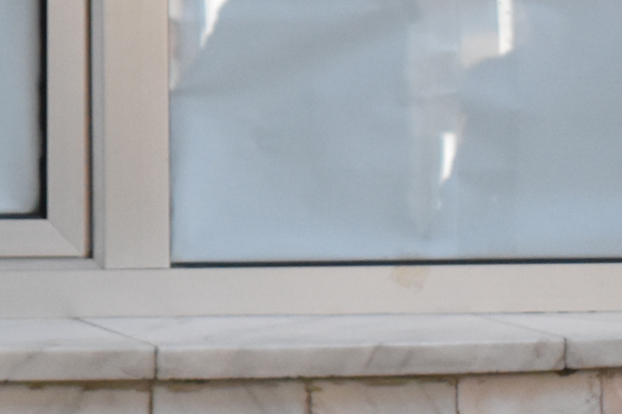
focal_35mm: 273
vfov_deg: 5.0
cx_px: -1002
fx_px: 4716
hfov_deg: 7.0
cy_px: 59
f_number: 4.5
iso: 1100
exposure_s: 1/125
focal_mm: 34
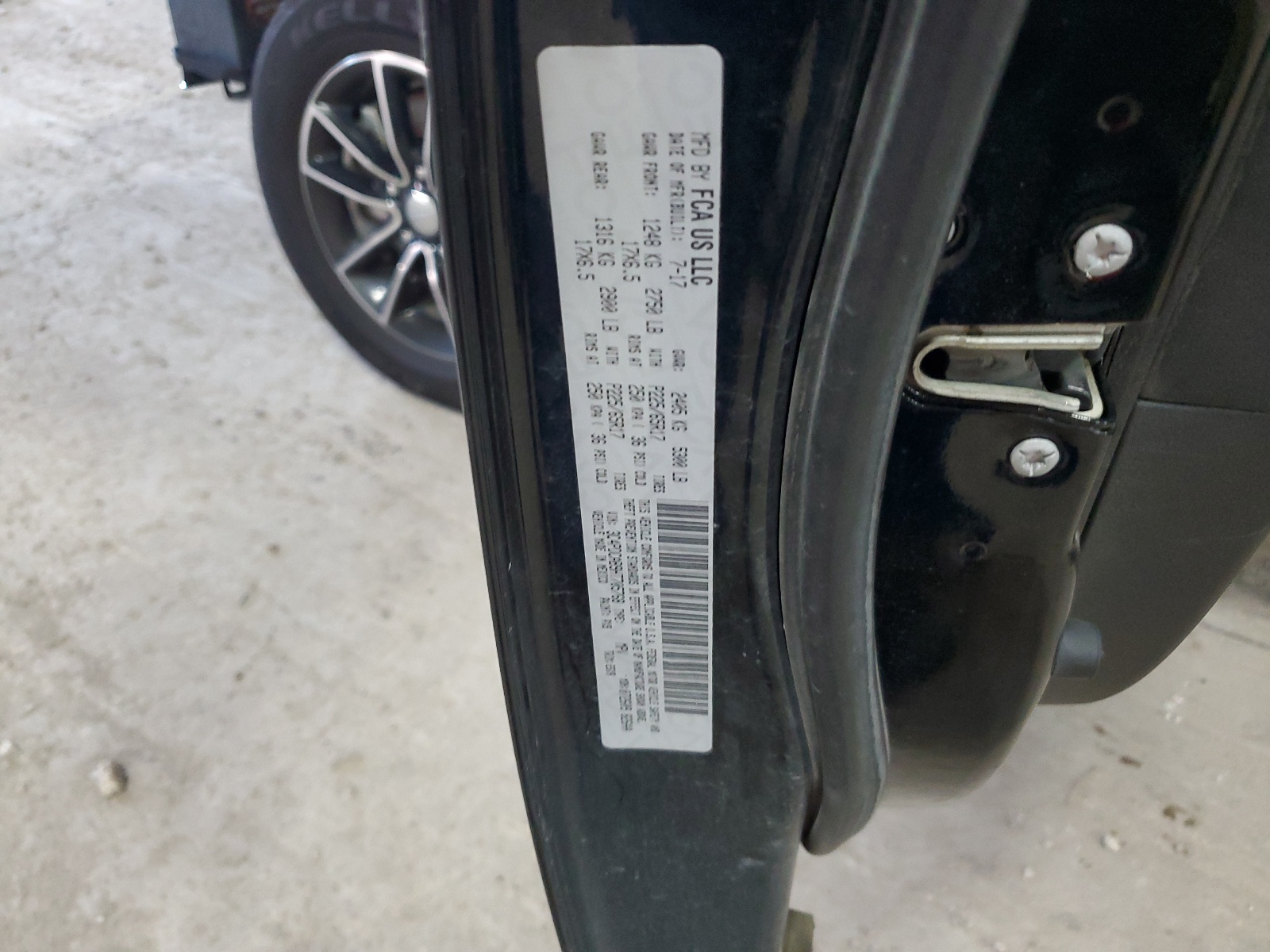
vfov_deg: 53.1
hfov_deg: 67.3
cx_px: 635
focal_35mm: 26
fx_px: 954
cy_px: 476
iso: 292
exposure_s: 1/24
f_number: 1.5
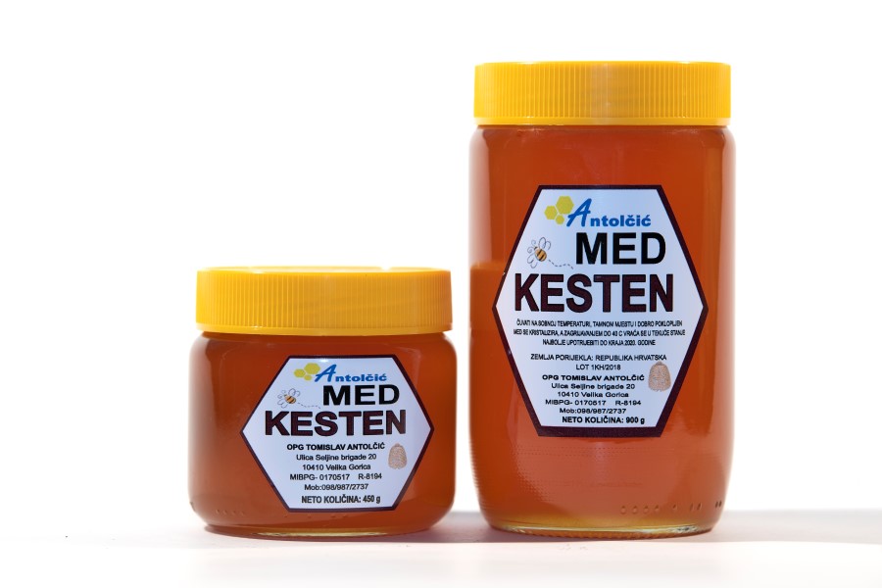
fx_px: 3430
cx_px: 441
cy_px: 294
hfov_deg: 14.7
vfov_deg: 9.8
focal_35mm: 140
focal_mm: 140
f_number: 5.6
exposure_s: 1/200
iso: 100
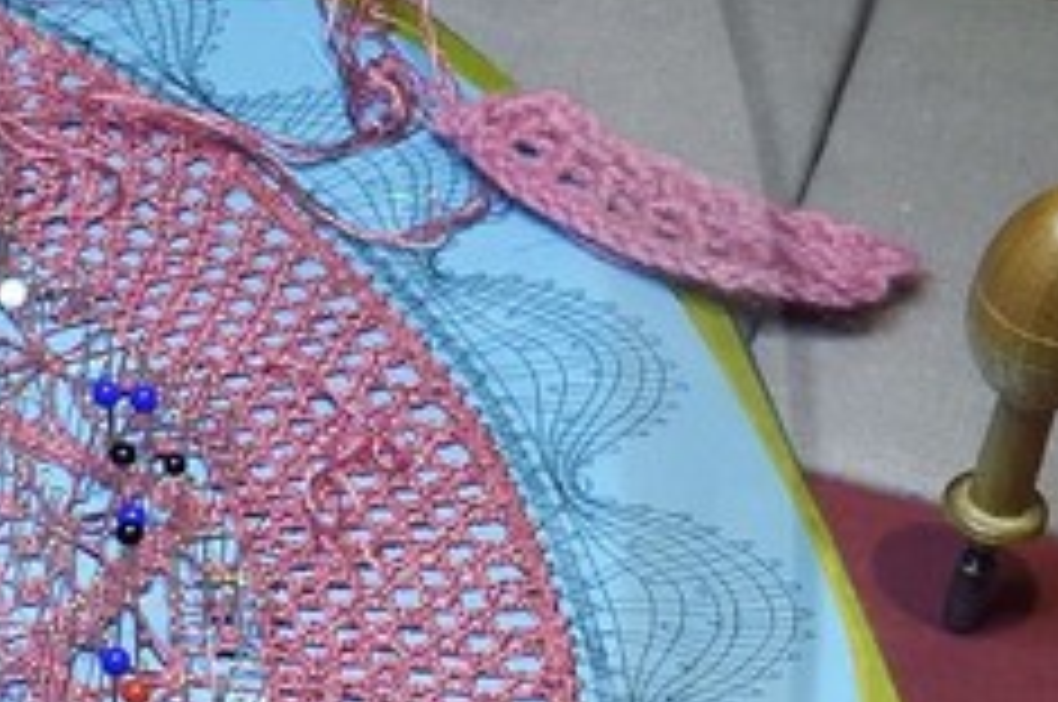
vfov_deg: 7.2
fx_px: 5606
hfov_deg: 10.0
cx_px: -1063
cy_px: 554
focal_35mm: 191
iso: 1600
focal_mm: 28
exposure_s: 1/30
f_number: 14
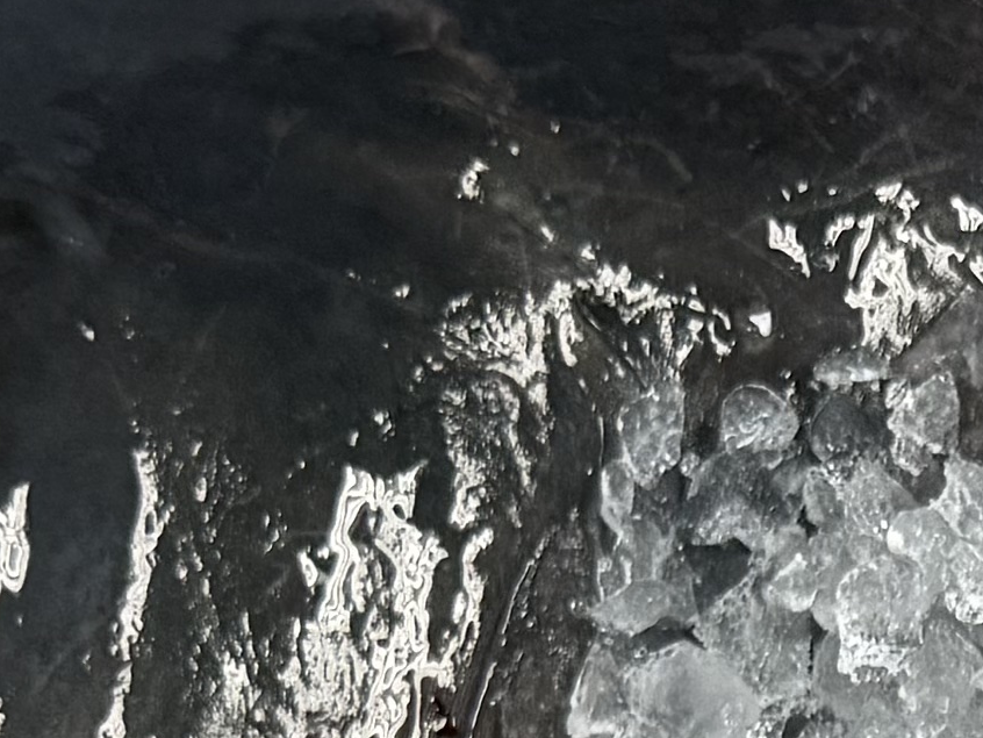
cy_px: 1158
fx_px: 4602
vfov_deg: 8.9
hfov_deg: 12.0
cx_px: 1084
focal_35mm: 162
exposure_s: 1/63
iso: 64
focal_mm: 6.76
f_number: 1.78
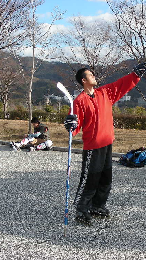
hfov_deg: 21.4
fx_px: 385
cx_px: 90
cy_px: 130
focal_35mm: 56
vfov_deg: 37.2
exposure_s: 1/282
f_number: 4
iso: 50
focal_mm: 6.3
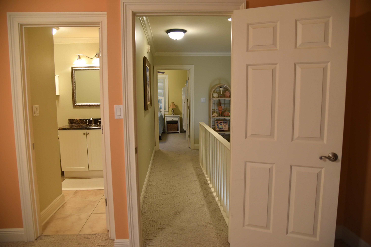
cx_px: 186
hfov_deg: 73.7
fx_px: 247
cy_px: 124
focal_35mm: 24
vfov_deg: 53.2
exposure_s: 1/60
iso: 640
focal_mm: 24
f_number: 4
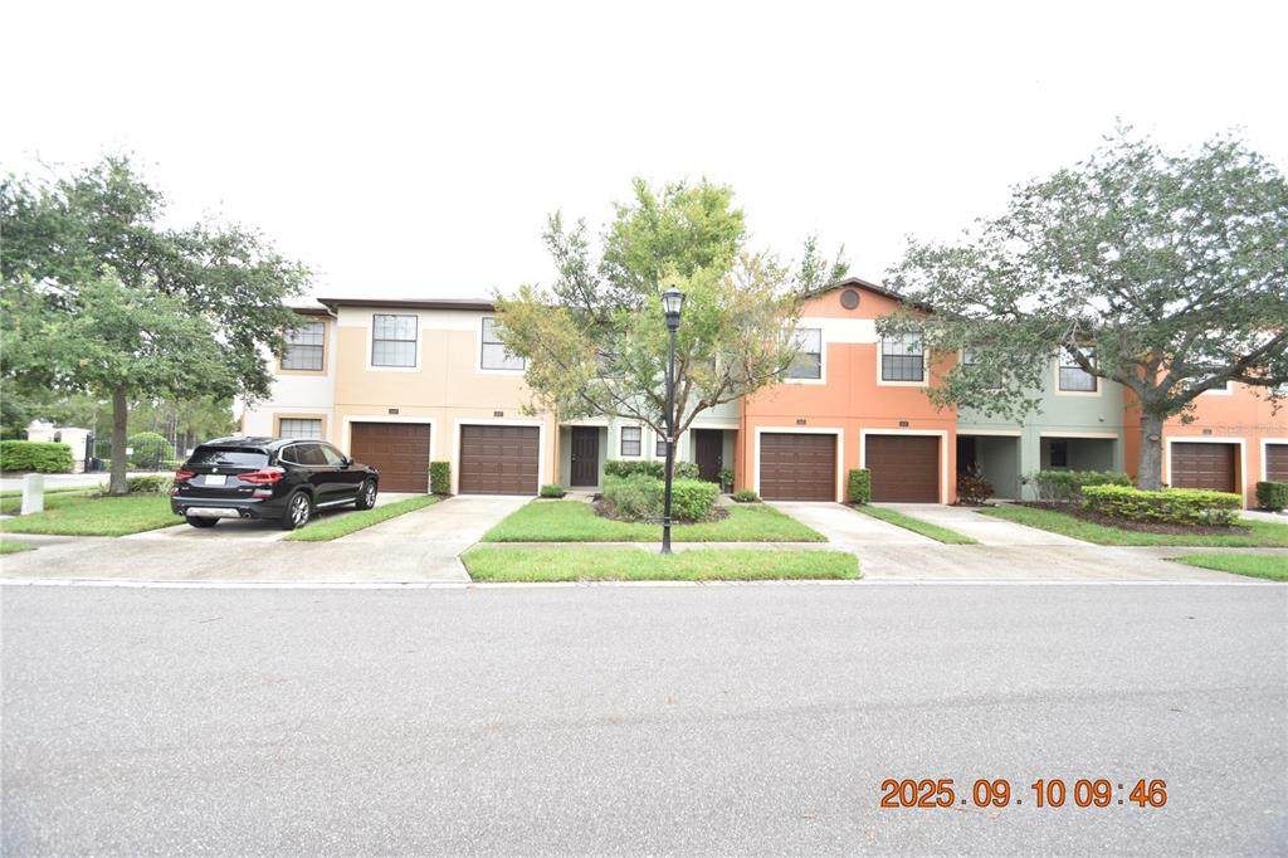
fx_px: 536
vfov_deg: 77.3
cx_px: 644
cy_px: 429
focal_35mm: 15
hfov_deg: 100.4
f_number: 3.5
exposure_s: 1/750
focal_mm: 10
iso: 800
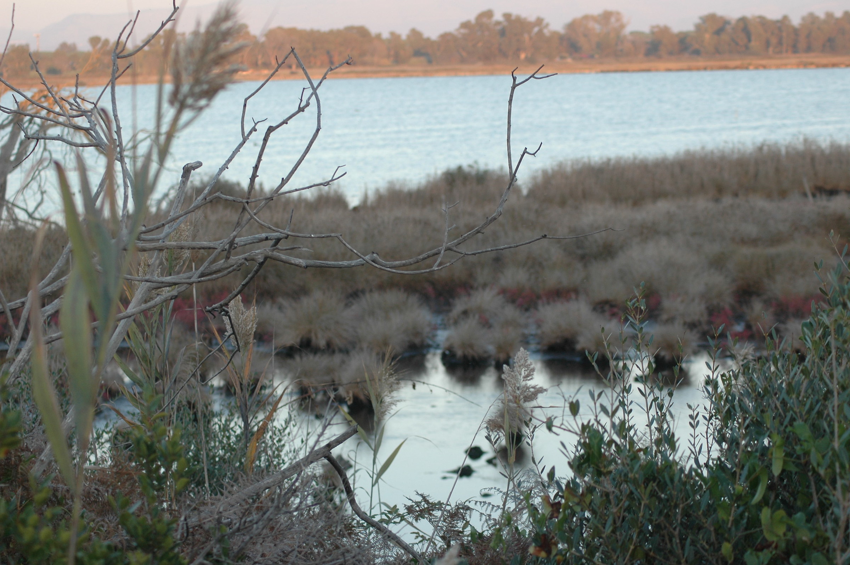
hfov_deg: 19.5
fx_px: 2477
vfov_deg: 13.0
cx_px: 425
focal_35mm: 105
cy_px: 282
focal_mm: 70
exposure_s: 1/100
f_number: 5
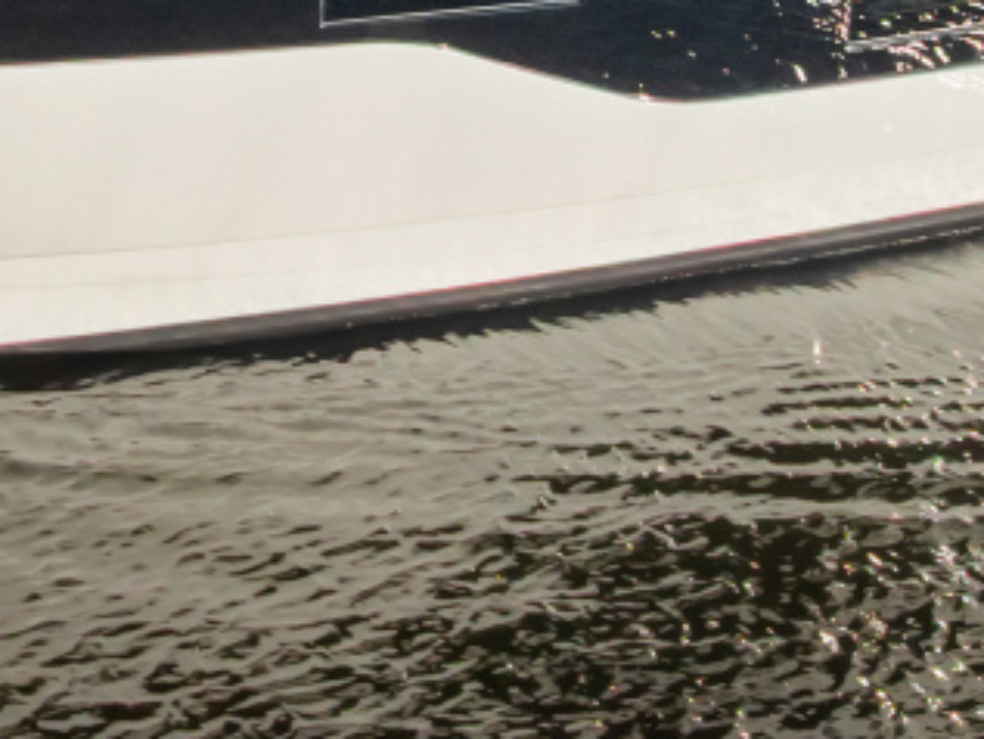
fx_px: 3441
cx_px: 99
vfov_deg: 11.3
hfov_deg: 16.1
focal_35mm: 121
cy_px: -621
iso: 200
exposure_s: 1/160
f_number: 5
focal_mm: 12.29
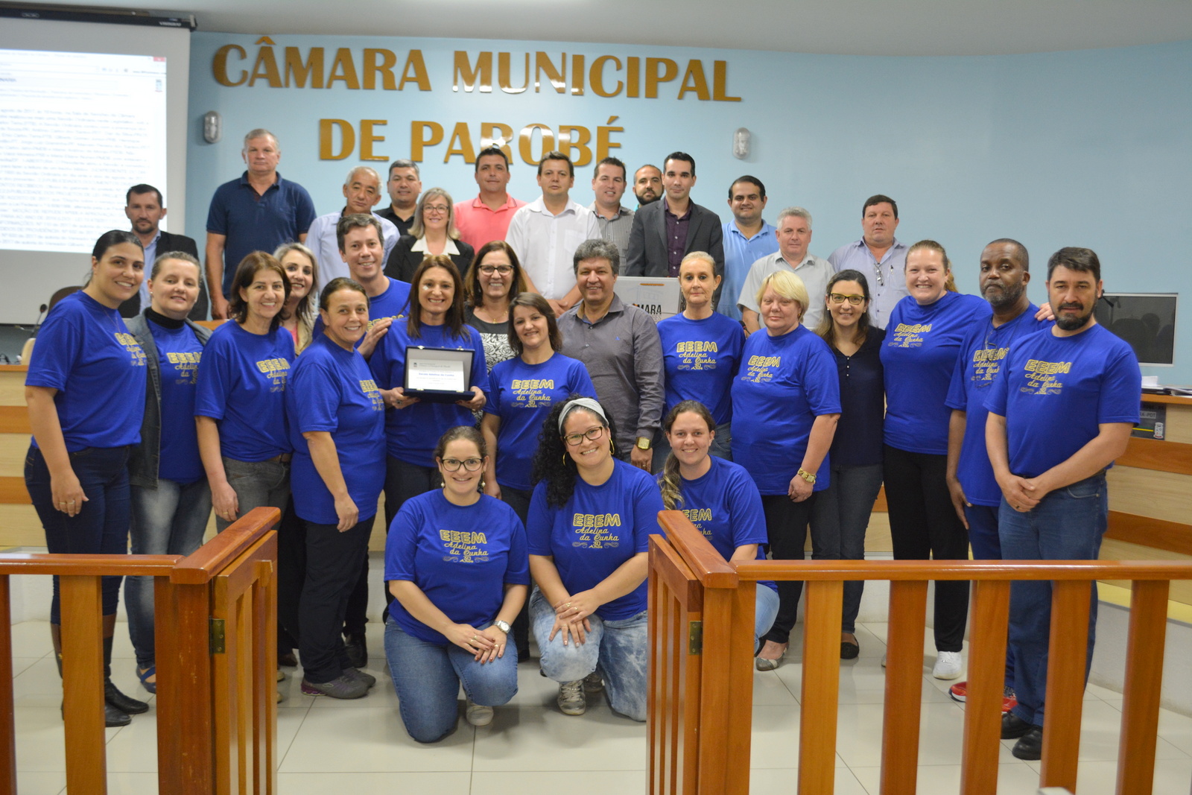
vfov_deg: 40.0
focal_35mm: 33
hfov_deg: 57.2
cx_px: 596
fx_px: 1093
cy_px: 398
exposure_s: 1/30
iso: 900
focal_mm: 22
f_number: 4
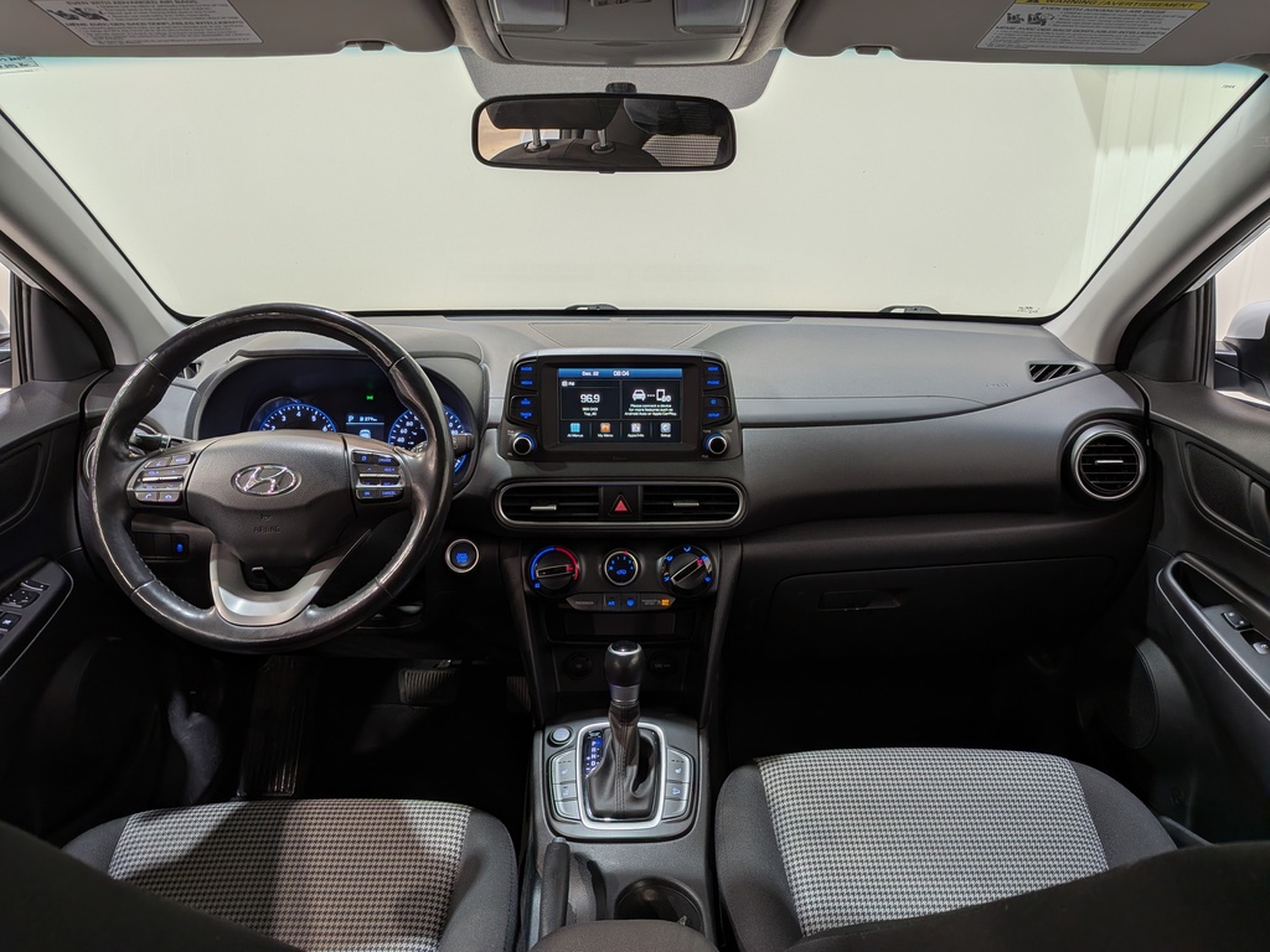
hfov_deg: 71.6
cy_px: 476
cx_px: 635
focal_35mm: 24
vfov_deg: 56.8
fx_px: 881
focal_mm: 4.53
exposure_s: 1/116
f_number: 1.7
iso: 28
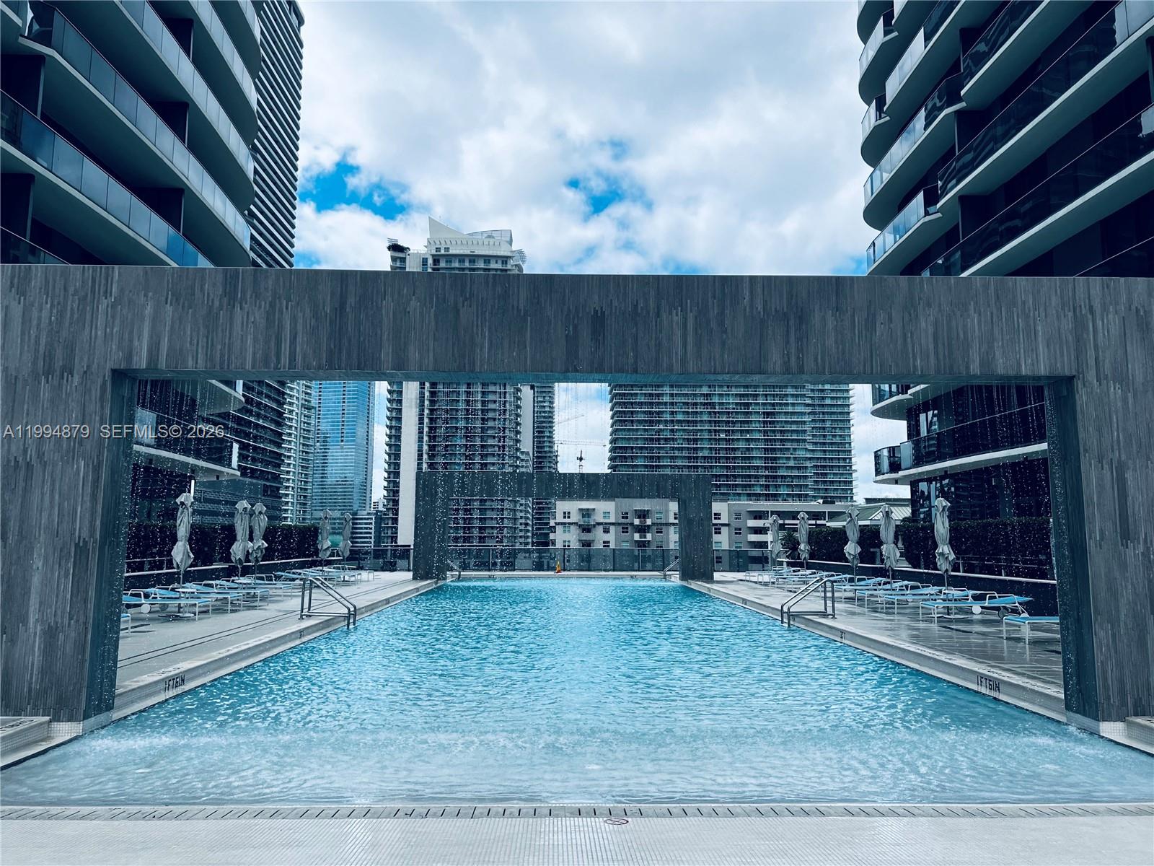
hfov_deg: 67.3
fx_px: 867
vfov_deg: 53.1
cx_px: 577
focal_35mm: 26
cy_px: 433
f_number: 1.5
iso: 50
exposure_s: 1/4444
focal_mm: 5.7
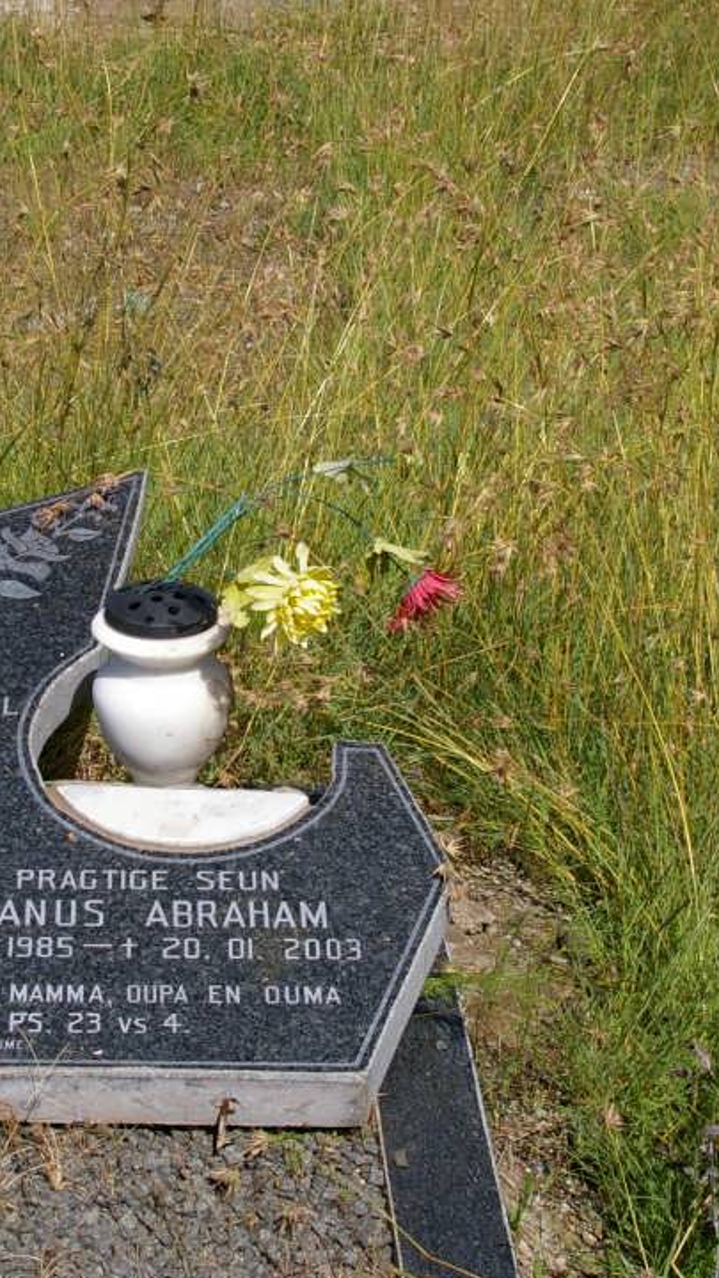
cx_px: 211
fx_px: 2305
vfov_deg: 31.0
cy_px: 593
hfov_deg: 17.7
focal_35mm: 68
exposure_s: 1/500
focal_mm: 26
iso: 200
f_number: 8
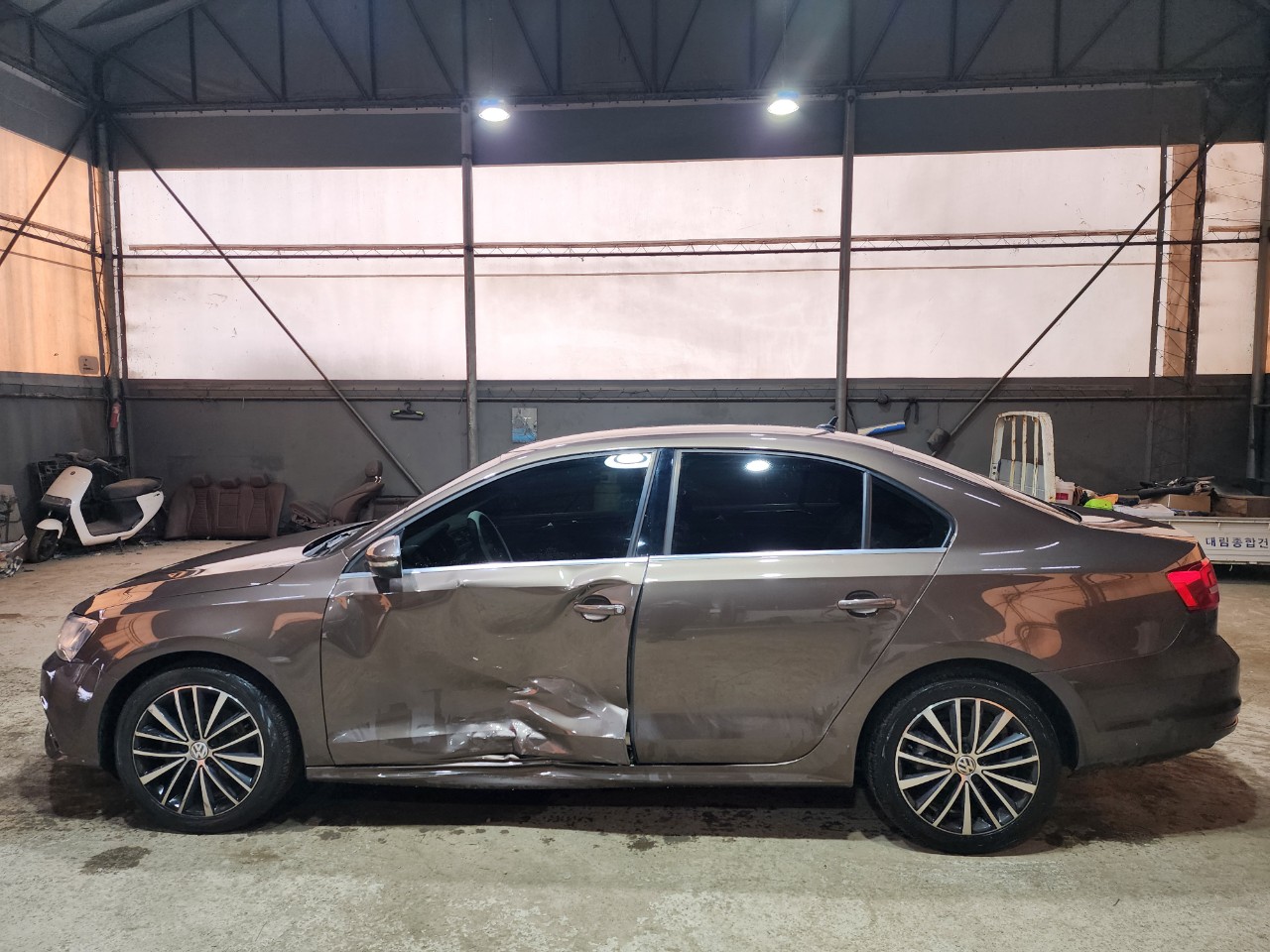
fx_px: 844
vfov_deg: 58.9
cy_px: 476
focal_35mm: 23
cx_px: 635
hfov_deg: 73.9
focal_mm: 6.4
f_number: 1.8
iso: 100
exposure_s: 1/120
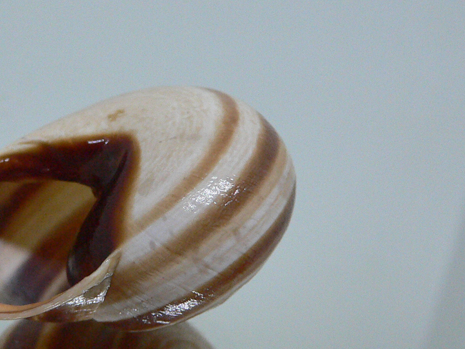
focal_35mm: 58
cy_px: 222
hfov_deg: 32.7
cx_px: 120
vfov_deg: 25.1
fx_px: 779
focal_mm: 4.6
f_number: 2.8
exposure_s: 1/60
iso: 200
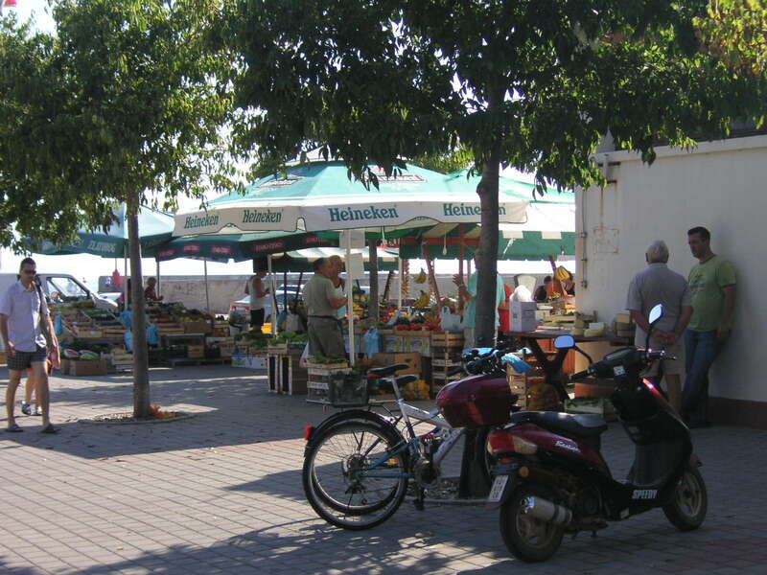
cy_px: 288
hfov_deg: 29.4
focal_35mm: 66
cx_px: 384
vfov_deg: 22.3
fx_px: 1462
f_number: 4
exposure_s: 1/350
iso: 50
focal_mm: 11
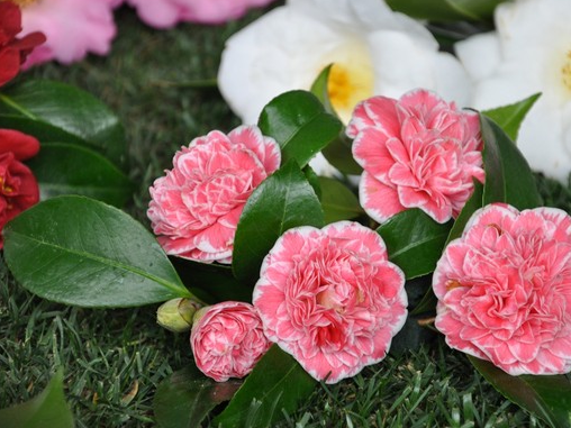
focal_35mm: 173
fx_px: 2846
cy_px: 213
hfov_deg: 11.5
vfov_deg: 8.6
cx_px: 323
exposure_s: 1/50
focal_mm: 105
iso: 800
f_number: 5.6
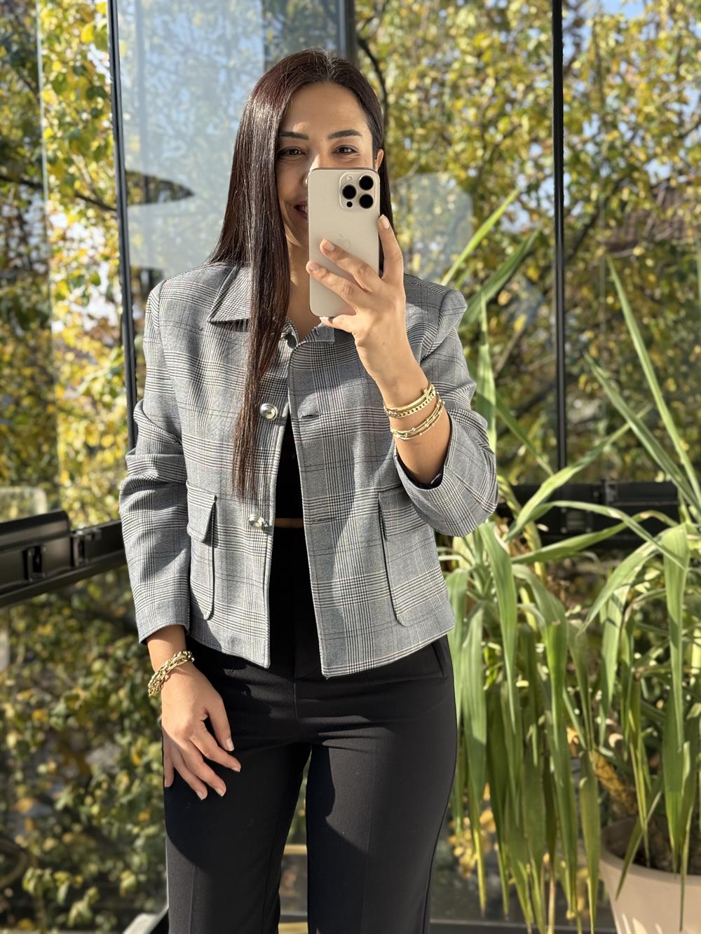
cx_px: 350
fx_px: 1296
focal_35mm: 48
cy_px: 467
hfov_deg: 30.3
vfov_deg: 39.7
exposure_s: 1/1041
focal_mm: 6.76
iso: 100
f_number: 1.78
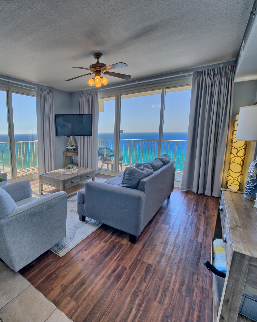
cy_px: 161
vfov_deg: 89.6
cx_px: 69
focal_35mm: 17
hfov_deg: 72.4
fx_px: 162
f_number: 19
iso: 200
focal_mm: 12
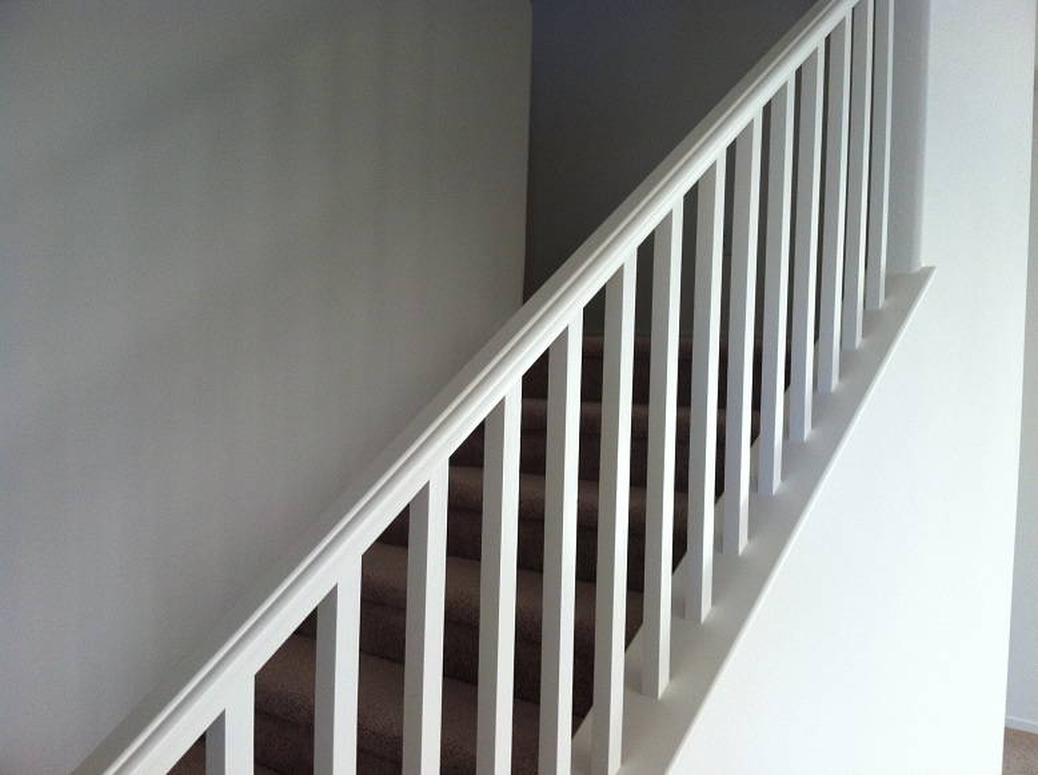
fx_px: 1048
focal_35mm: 35
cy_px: 388
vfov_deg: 40.6
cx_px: 519
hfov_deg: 52.7
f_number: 2.8
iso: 100
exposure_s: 1/30
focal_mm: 3.85
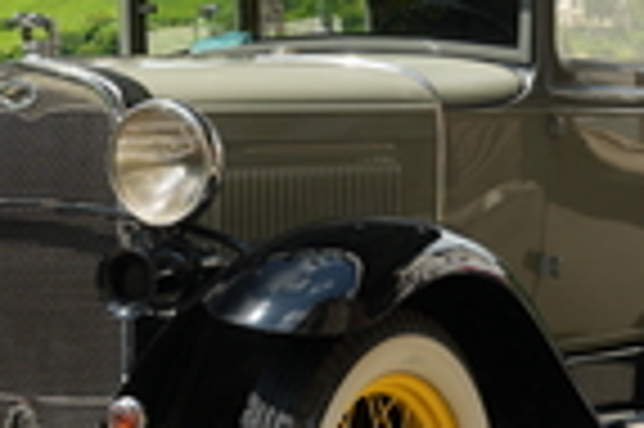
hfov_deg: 19.6
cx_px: 131
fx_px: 1840
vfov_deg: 13.3
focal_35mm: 103
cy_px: 164
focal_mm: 32
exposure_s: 1/125
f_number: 5.6
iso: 100
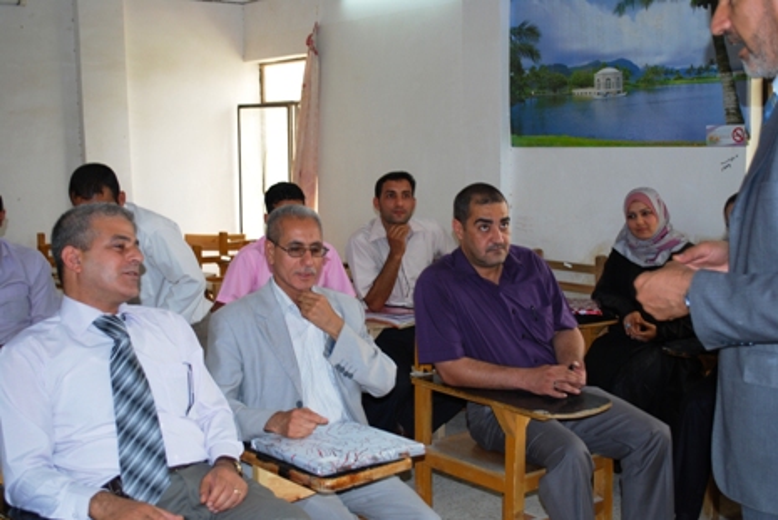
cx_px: 389
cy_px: 260
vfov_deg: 28.1
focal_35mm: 48
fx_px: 1038
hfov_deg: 41.1
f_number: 4.8
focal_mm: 32
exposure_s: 1/60
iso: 200
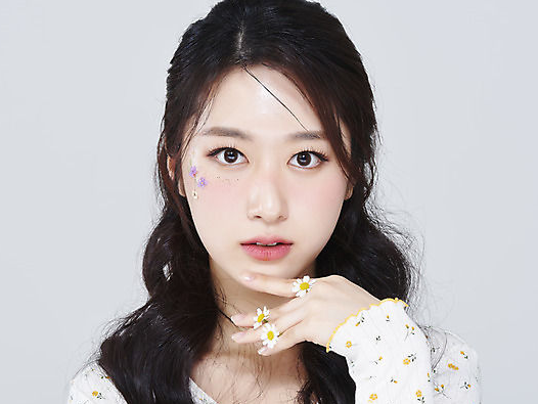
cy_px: 204
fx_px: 1788
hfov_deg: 17.1
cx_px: 234
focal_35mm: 115
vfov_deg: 12.9
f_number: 11
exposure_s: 1/125
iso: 64
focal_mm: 105
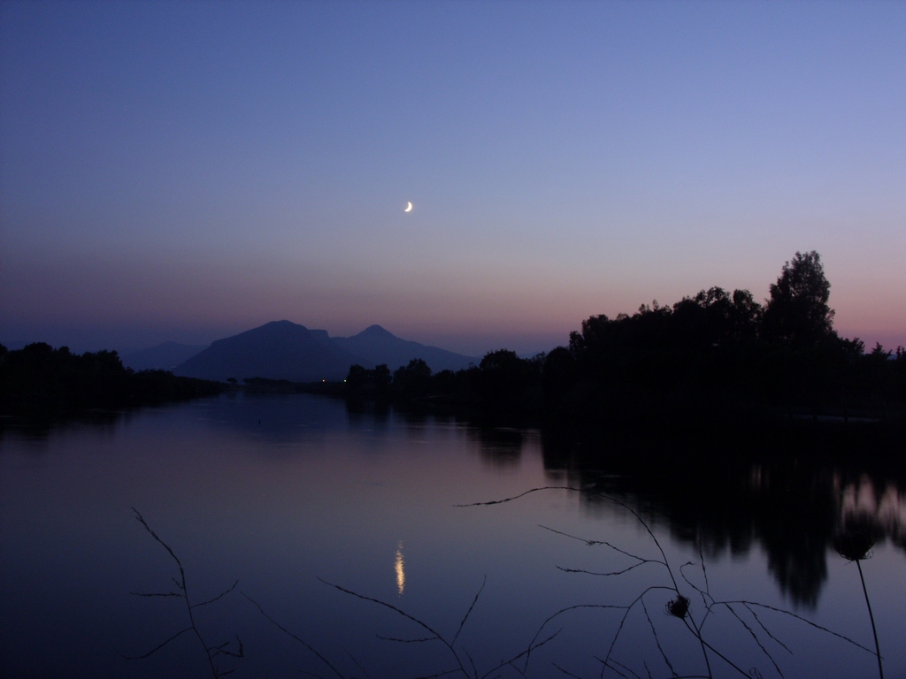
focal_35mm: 46
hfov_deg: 41.2
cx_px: 453
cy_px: 340
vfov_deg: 31.5
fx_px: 1204
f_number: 5.1
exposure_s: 4
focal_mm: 7.6
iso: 100
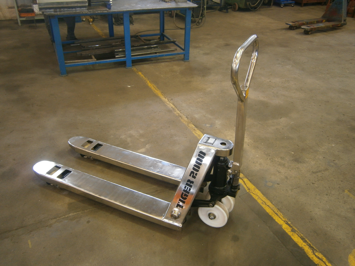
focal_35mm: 31
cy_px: 133
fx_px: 318
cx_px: 178
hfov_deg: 58.4
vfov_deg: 45.4
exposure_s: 1/8
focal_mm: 5.5
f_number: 2.9
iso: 125
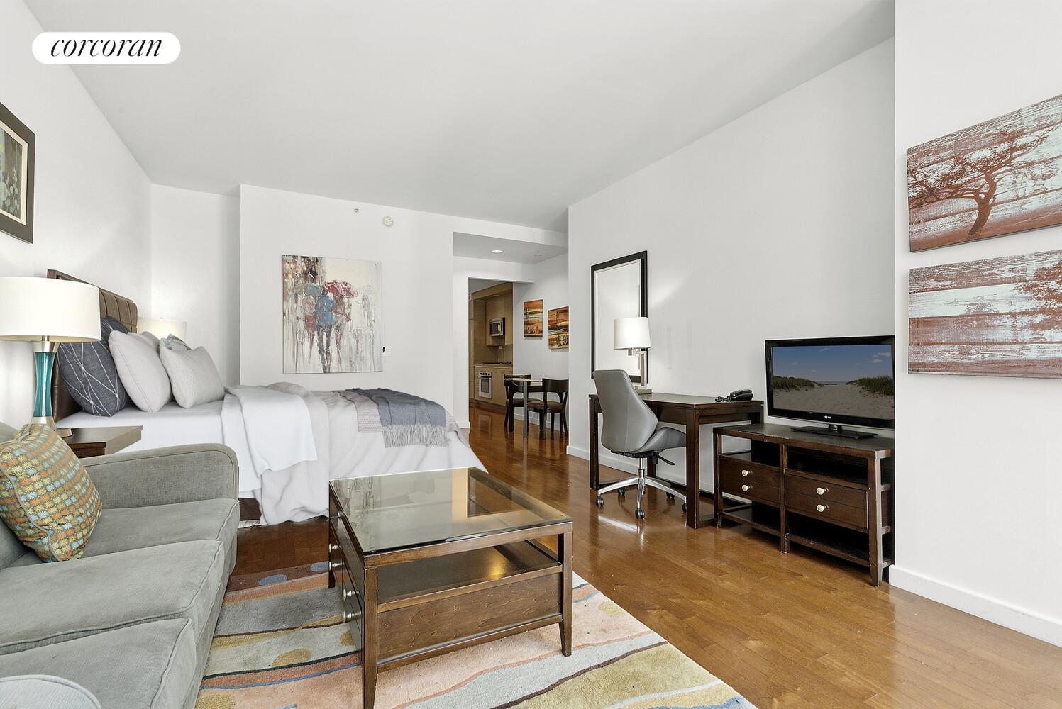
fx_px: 472
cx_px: 531
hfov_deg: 96.7
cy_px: 354
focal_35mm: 16
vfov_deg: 73.8
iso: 800
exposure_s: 1/6
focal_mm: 16
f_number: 14
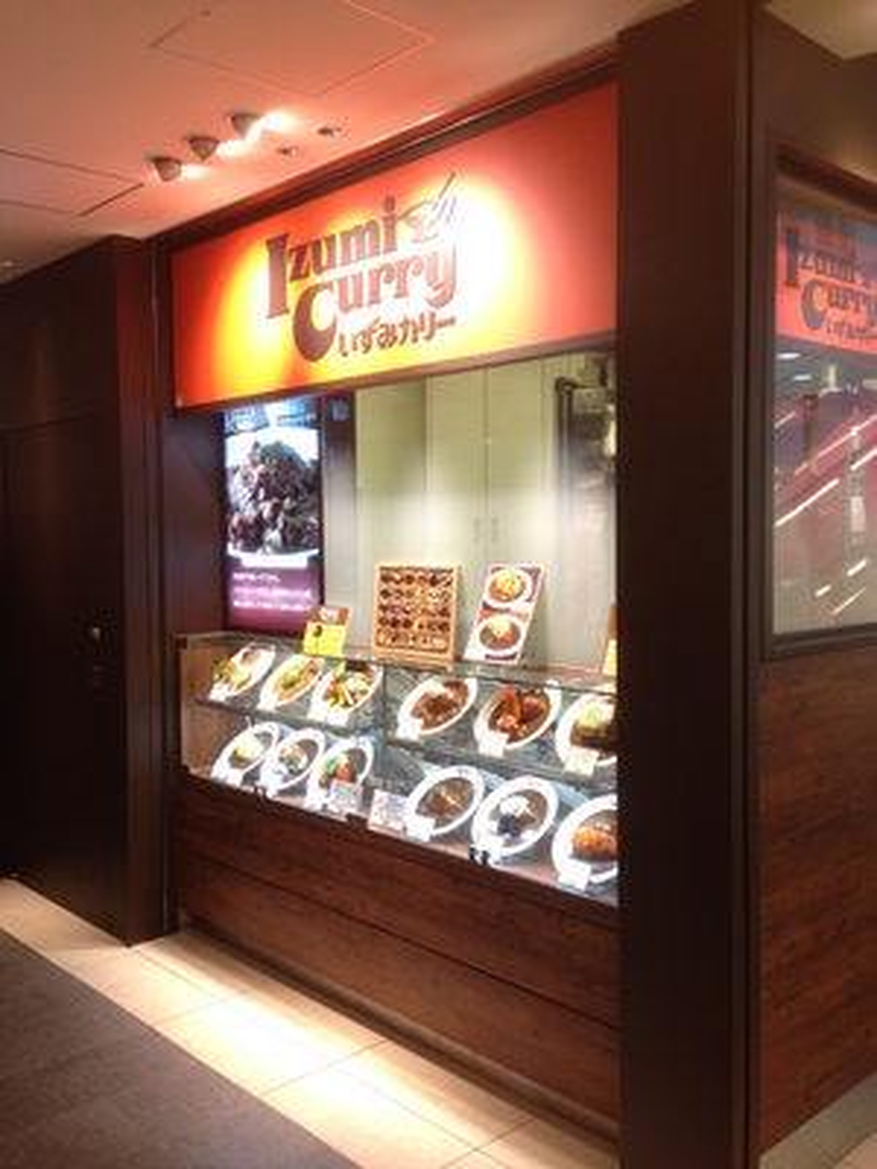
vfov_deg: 55.4
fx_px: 1115
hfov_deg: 42.9
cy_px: 584
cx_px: 438
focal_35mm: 33
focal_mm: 4.12
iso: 64
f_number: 2.4
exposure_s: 1/20
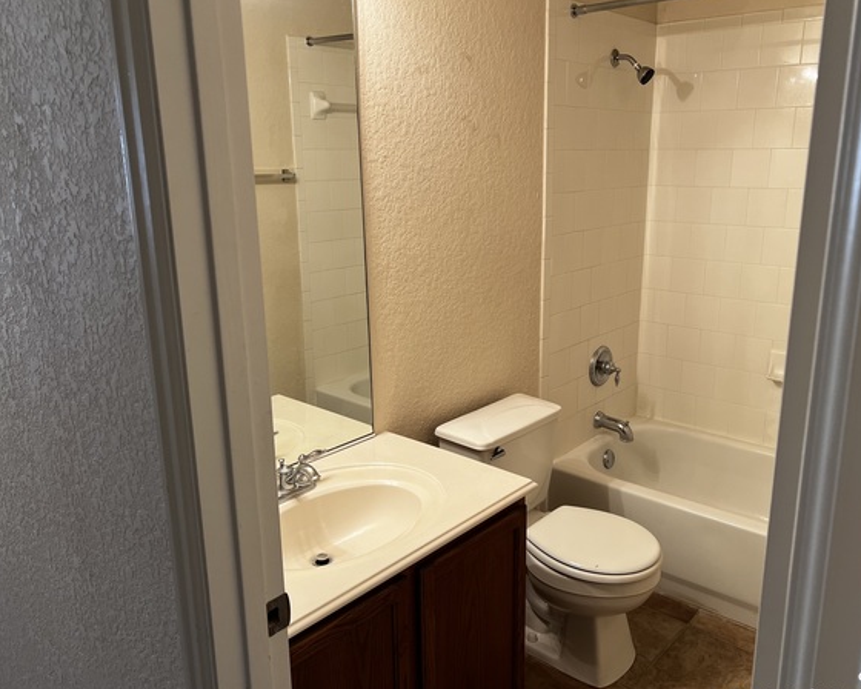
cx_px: 489
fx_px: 739
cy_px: 335
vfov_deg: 50.0
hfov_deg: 60.2
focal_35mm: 29
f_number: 1.5
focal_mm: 5.7
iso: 80
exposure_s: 1/60
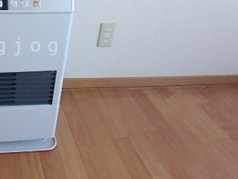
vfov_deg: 34.5
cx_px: 12
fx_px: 282
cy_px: 47
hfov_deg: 41.1
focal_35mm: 41
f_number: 3.5
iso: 800
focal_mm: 3.7
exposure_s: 1/200
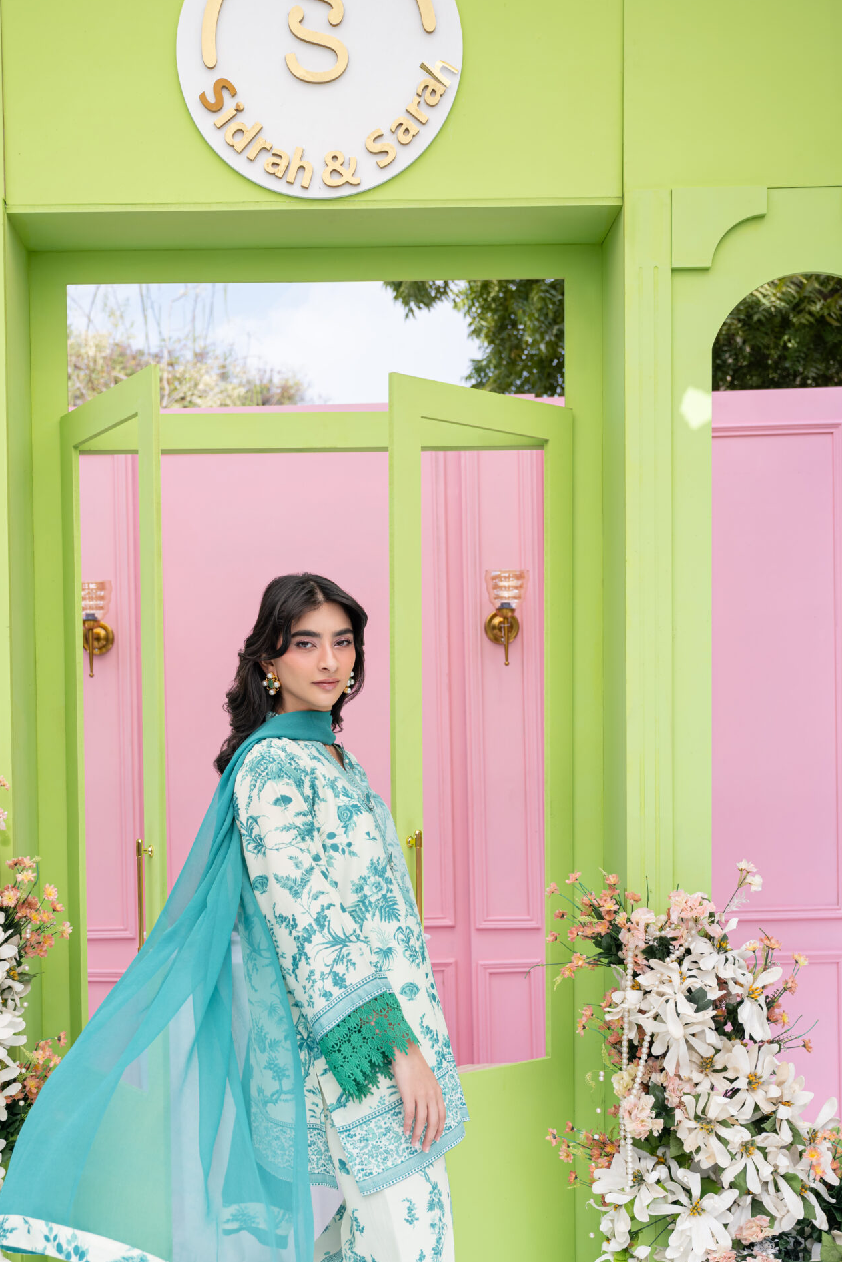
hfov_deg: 29.1
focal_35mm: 46
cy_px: 823
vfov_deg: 42.3
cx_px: 311
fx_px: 1613
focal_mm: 34
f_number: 4
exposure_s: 1/640
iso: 100
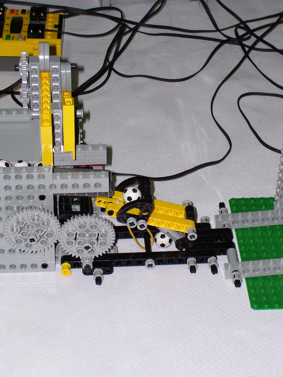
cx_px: 142
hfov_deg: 14.5
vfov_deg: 19.3
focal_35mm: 102
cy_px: 188
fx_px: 1112
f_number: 4.6
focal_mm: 16.8
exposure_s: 1/90
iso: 80
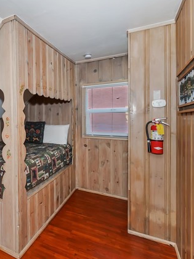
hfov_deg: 53.0
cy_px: 129
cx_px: 17
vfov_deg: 76.4
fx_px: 164
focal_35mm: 22
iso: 400
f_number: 8
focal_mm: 10
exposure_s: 1/30
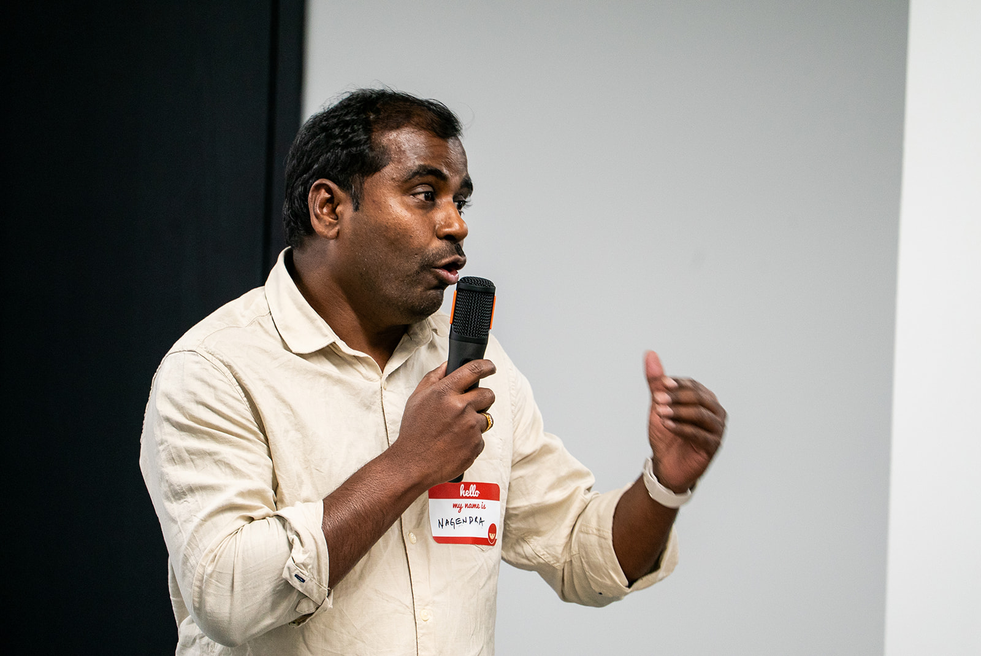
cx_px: 490
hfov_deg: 7.8
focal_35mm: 265
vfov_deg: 5.2
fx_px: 7226
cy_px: 328
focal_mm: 265
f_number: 5.6
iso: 2000
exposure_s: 1/125
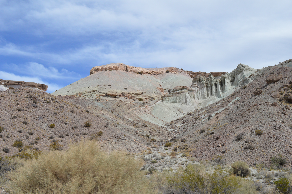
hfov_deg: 53.2
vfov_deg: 36.8
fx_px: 292
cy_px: 97
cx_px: 146
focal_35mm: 36
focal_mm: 24
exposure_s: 1/250
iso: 100
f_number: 8
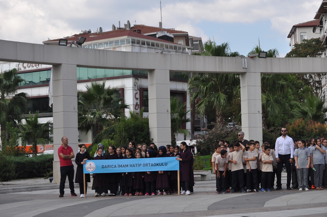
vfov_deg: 16.5
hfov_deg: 24.6
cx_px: 164
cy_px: 108
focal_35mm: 82
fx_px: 748
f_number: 9
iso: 200
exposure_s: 1/400
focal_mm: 55
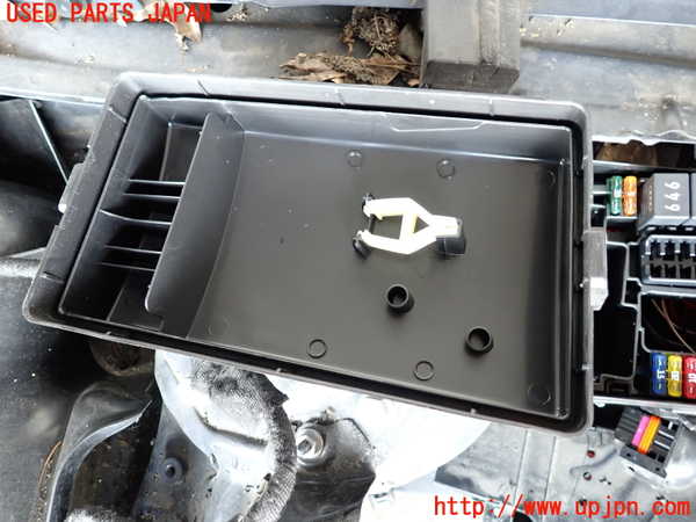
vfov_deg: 54.9
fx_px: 503
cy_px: 261
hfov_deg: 69.4
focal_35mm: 25
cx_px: 348
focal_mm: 4.5
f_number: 2
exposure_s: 1/30
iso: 320
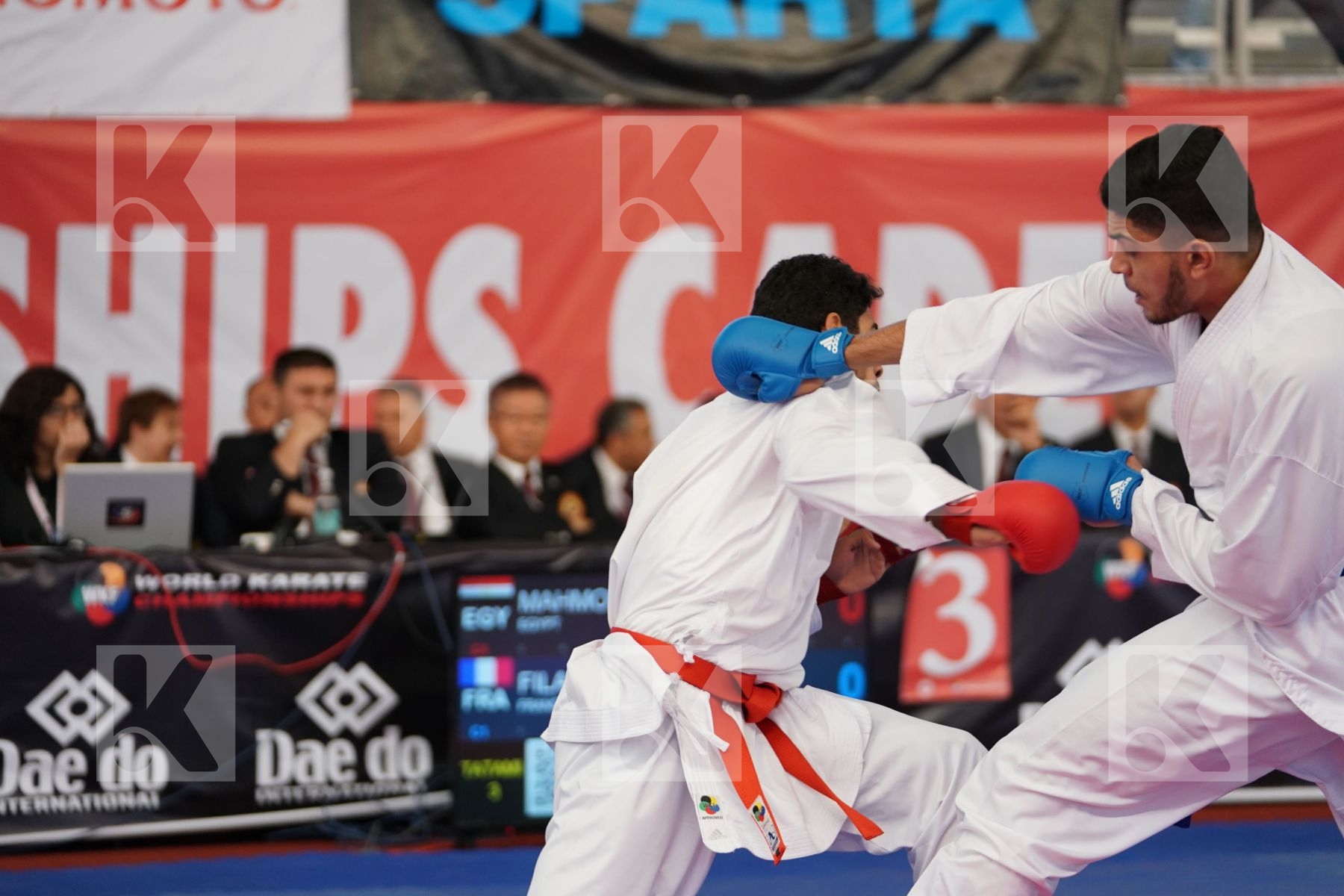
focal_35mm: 134
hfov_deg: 15.3
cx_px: 672
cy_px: 448
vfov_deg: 10.2
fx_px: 5002
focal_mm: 134
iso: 1600
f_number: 2.8
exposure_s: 1/1000
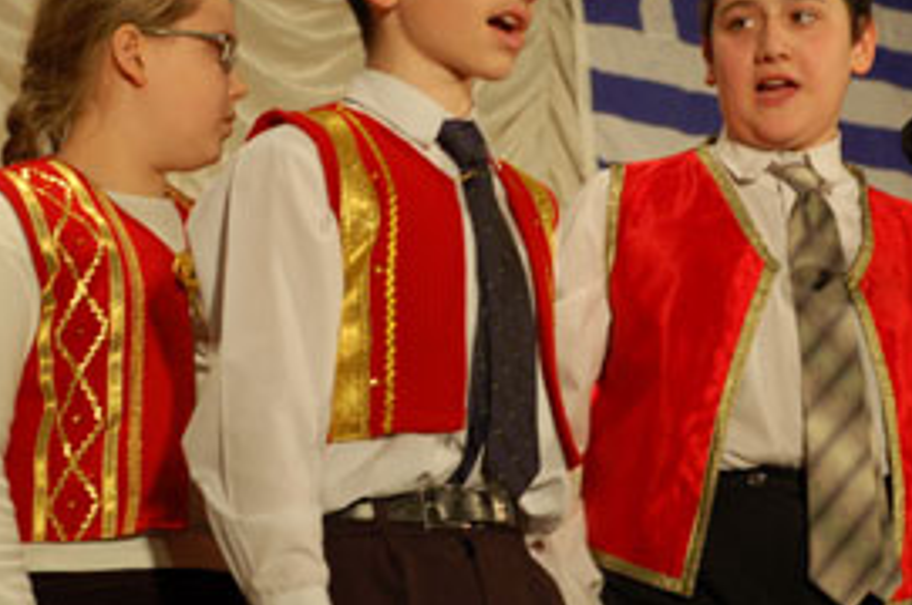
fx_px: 3163
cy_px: 266
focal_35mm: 125
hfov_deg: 16.3
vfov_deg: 10.9
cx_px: 665
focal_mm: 50
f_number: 5.6
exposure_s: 1/125
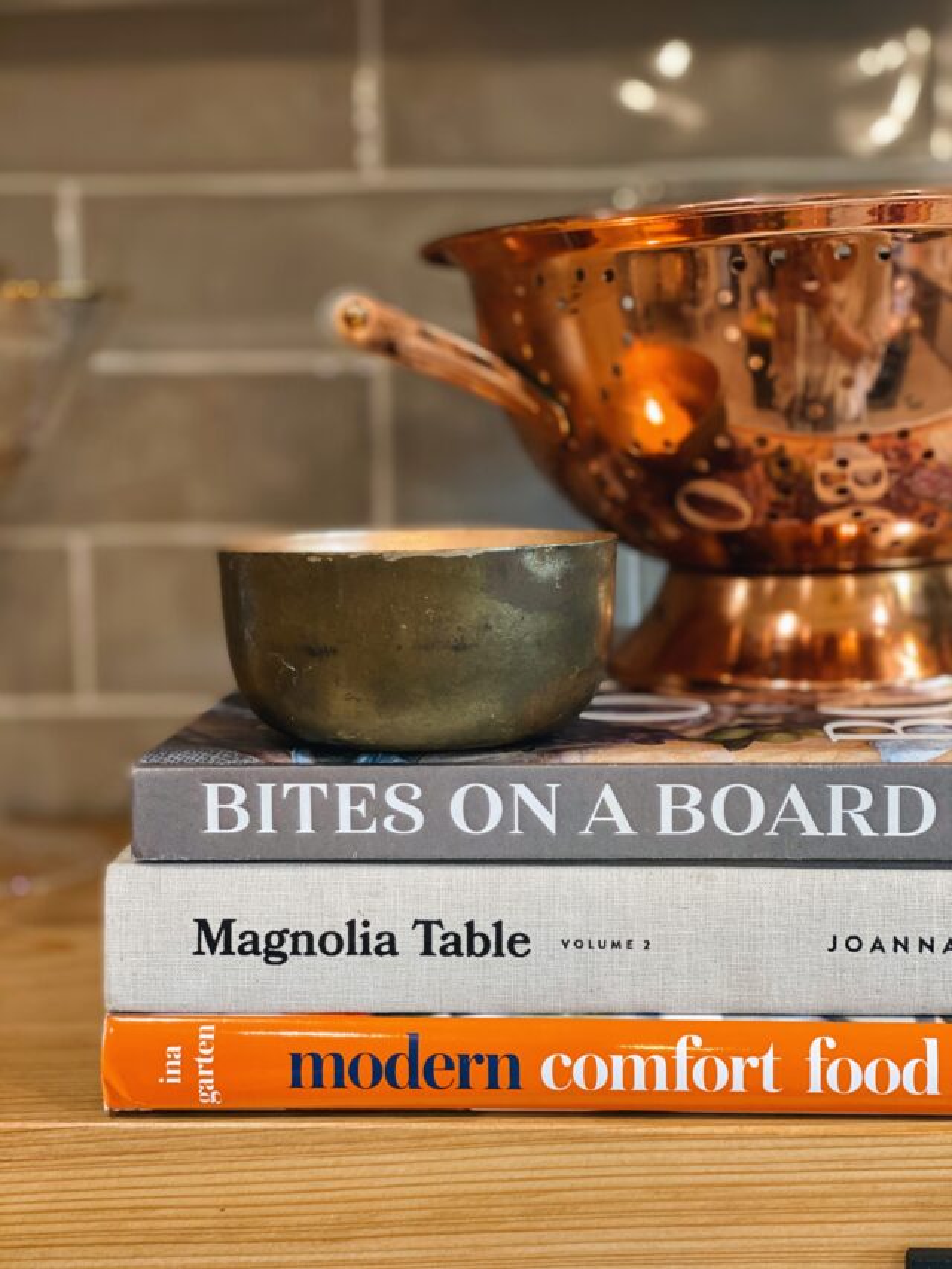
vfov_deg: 36.8
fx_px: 1906
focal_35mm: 52
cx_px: 476
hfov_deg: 28.0
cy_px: 634
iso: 125
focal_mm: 6
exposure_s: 1/40
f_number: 2
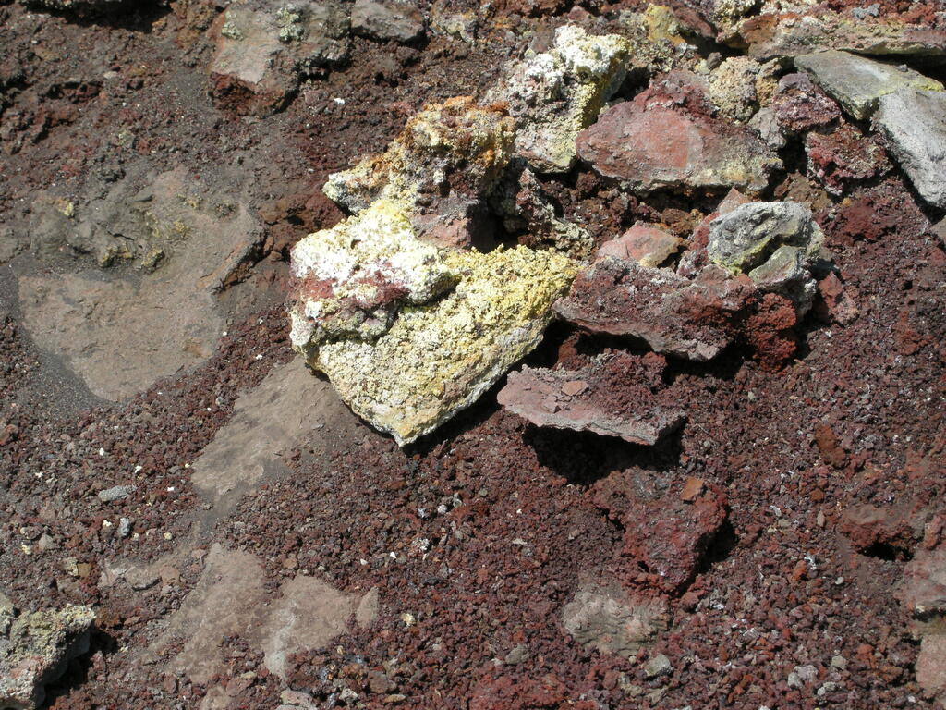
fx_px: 3361
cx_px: 473
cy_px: 355
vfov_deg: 12.0
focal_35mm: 123
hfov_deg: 16.0
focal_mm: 26.3
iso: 100
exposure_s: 1/367
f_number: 6.5
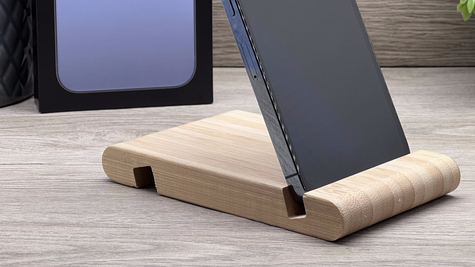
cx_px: 292
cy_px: 23
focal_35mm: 121
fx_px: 1524
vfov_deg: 10.0
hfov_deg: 17.7
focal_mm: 9
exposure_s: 1/100
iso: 100
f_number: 2.8
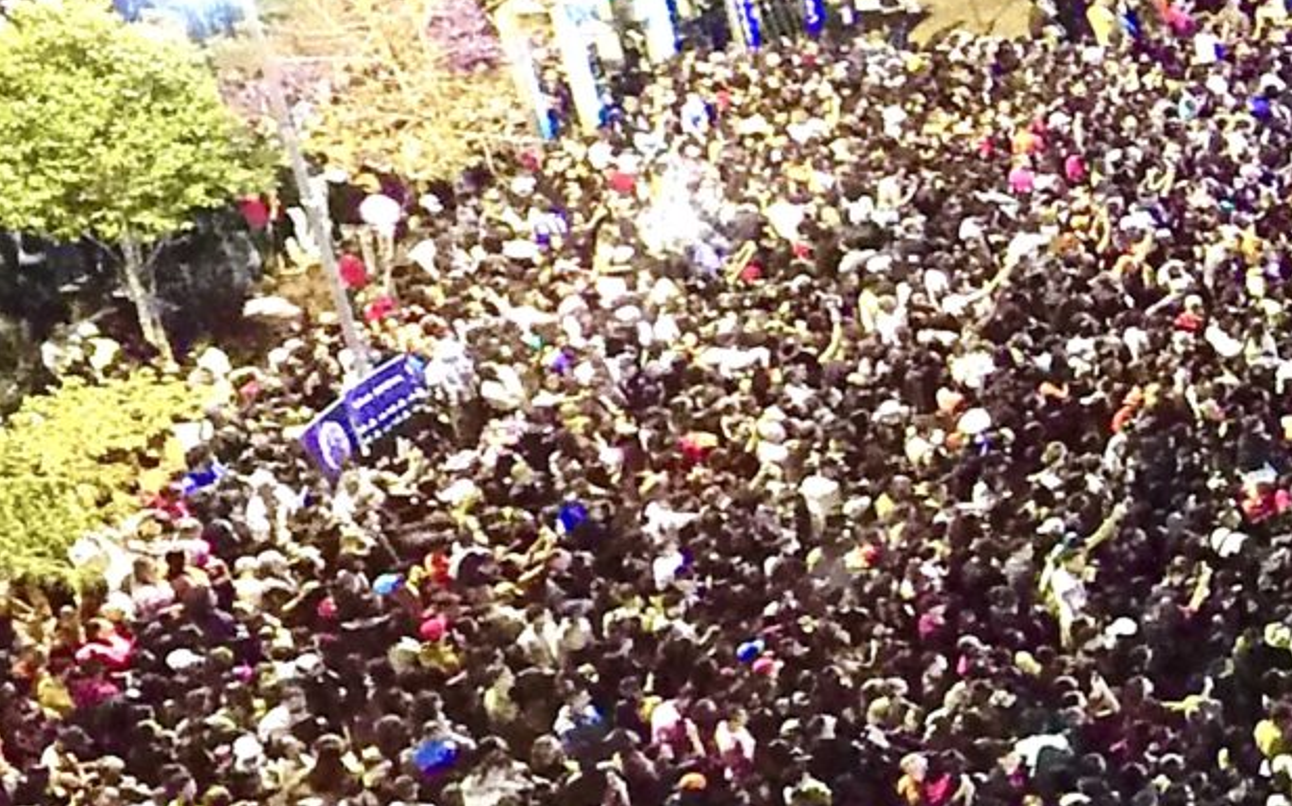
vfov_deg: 14.8
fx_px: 3097
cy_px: 239
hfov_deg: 16.7
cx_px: 2676
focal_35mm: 88
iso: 1600
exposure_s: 1/5.6
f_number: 2.8
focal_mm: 3.61
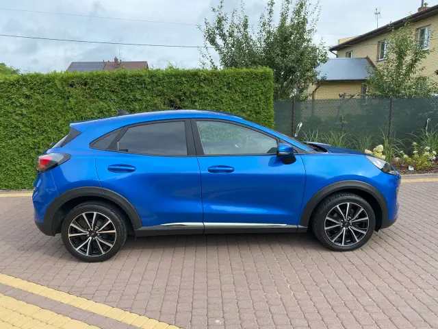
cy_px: 164
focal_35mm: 26
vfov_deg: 53.1
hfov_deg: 67.3
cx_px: 219
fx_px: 329
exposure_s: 1/499
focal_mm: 4.25
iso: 32
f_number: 1.8
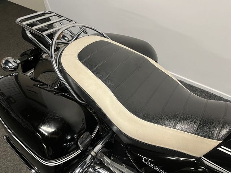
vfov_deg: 53.1
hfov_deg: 67.3
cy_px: 86
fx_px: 174
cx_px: 116
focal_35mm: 26
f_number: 1.6
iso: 80
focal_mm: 5.1
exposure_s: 1/50
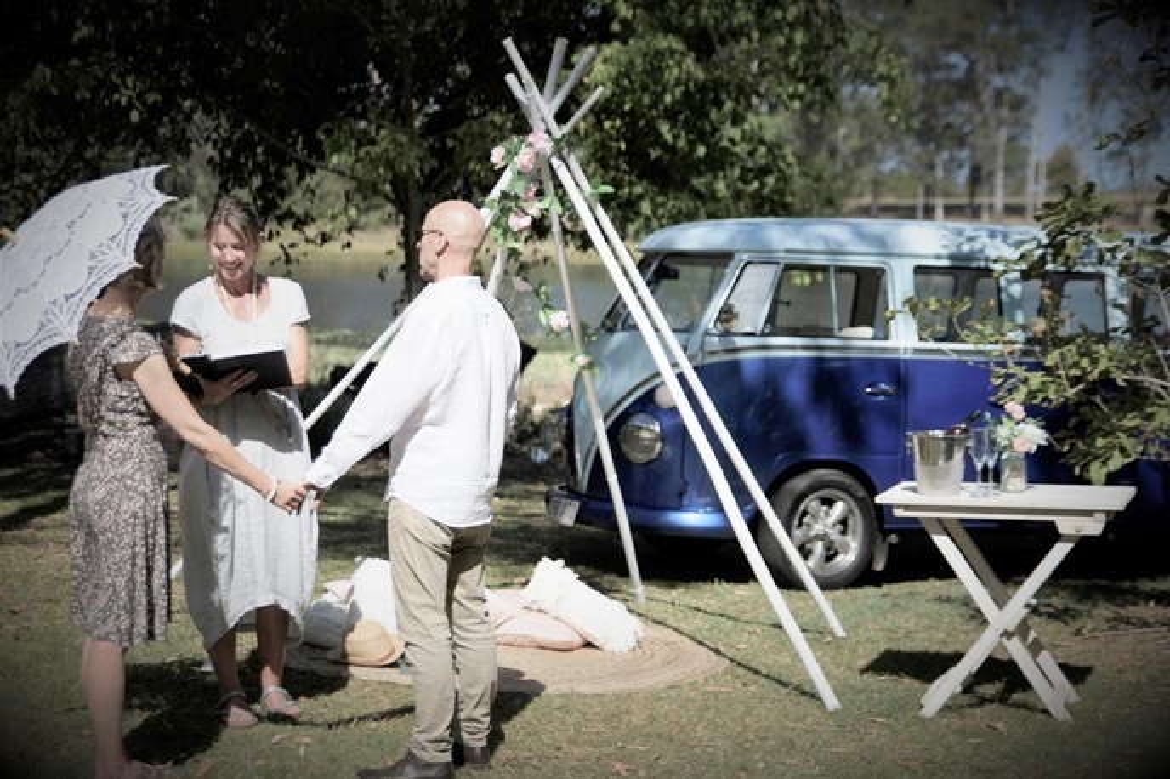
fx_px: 2176
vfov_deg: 20.3
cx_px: 585
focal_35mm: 67
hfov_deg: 30.1
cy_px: 390
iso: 64
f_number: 2.8
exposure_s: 1/3200
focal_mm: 56
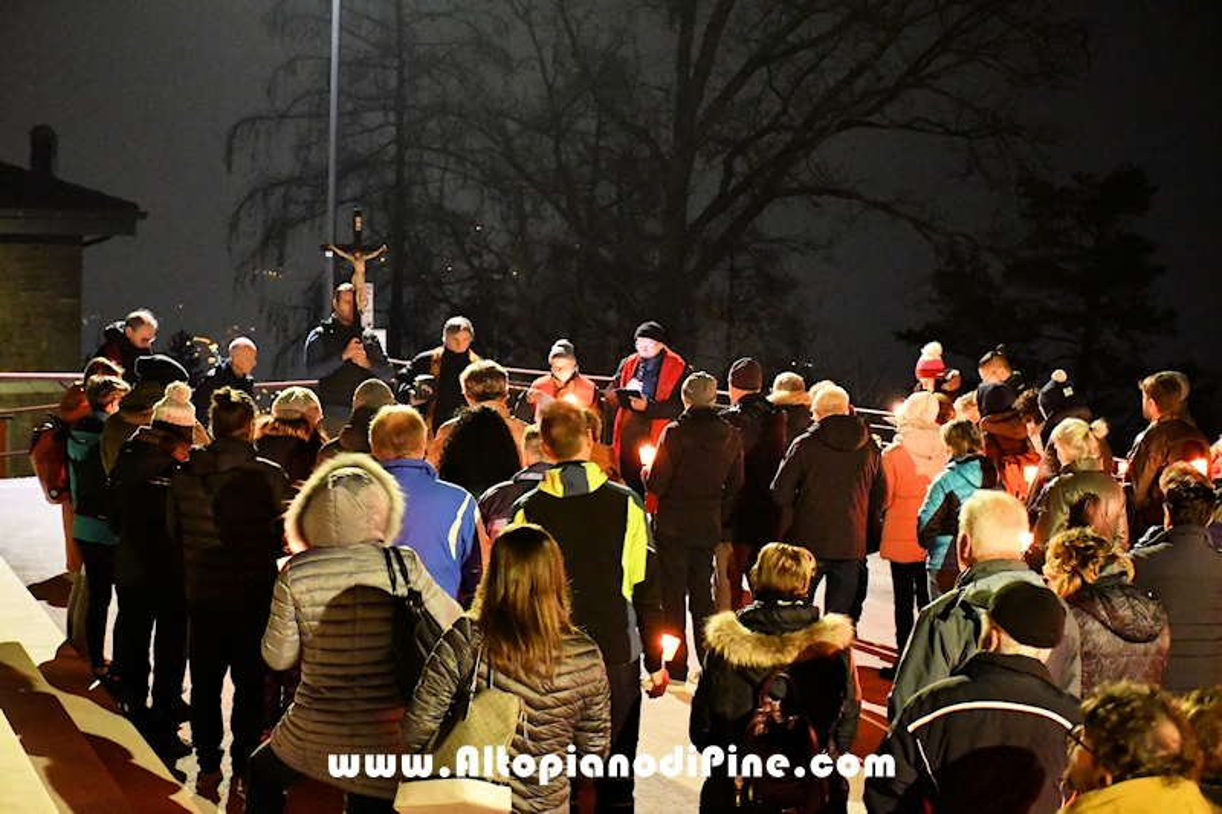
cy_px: 407
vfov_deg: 18.9
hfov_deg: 28.1
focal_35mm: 72
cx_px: 611
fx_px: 2443
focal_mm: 48
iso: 12800
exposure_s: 1/10
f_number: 4.5
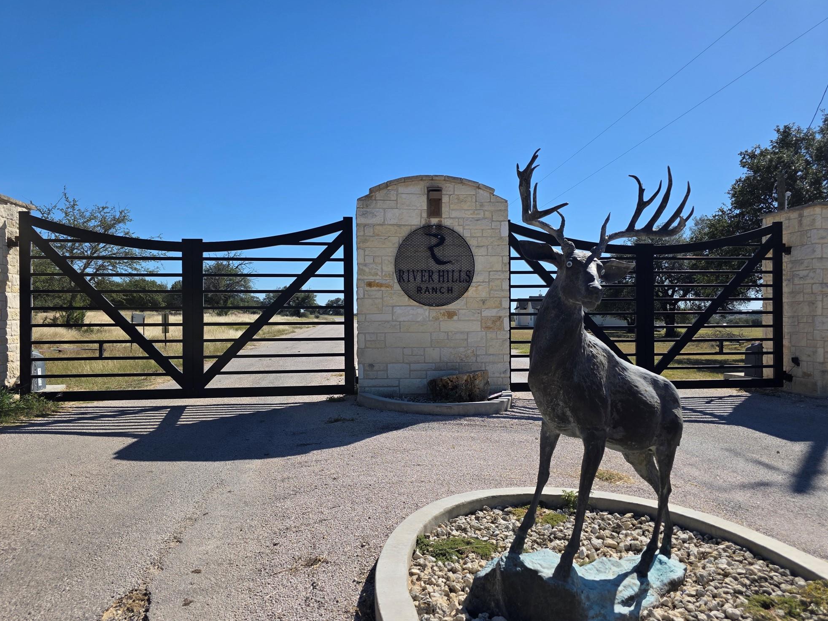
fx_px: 574
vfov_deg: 56.8
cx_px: 408
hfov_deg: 71.6
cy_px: 315
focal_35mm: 24
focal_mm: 6.3
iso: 80
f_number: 1.7
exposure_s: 1/7626
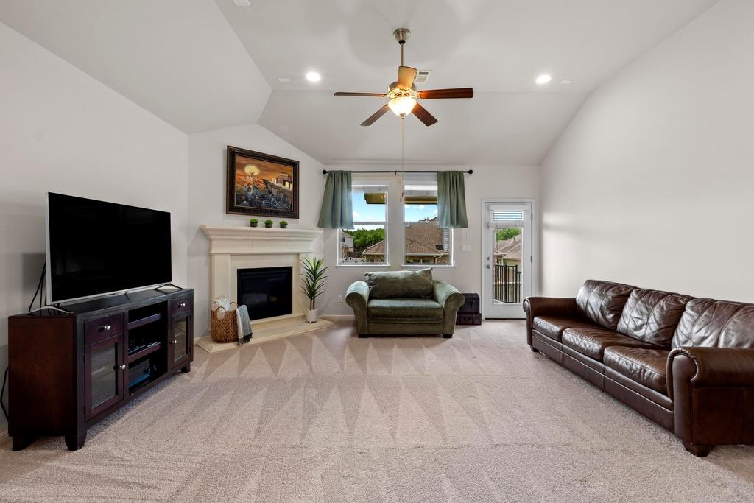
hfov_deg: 100.4
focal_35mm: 15
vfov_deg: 77.3
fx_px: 314
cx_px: 377
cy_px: 252
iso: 250
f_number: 11
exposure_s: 1.6
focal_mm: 10
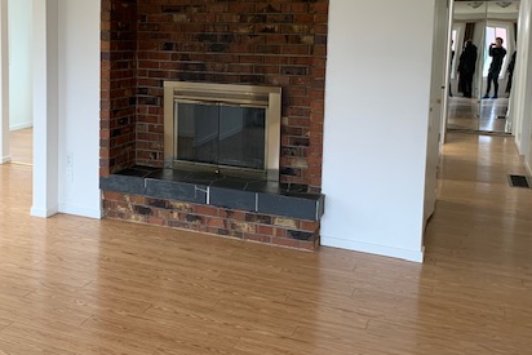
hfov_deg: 45.5
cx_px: 168
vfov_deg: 31.5
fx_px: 621
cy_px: 102
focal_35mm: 42
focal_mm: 4.25
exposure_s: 1/60
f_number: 1.8
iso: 100
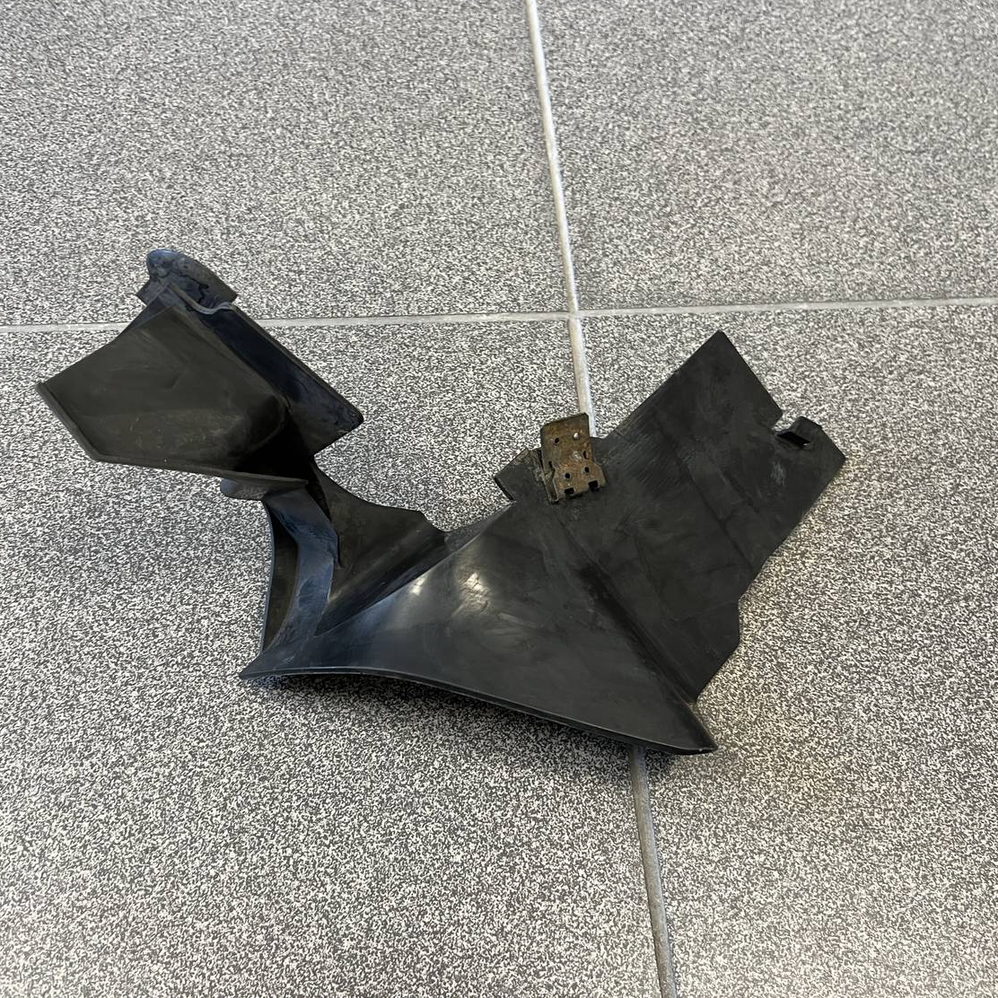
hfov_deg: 52.5
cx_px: 478
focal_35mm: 31
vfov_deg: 52.5
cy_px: 495
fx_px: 1011
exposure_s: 1/50
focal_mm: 5.7
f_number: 1.5
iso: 100
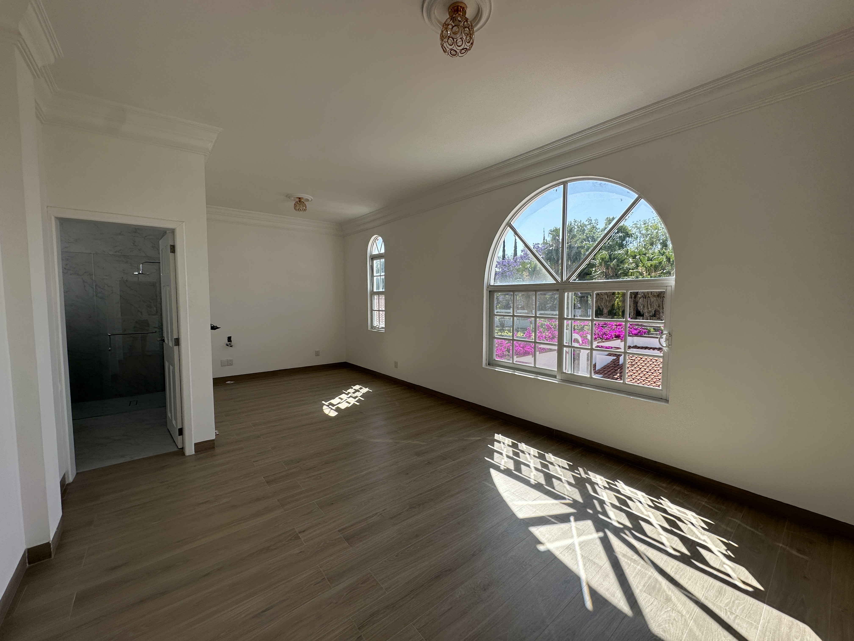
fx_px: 345
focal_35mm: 14
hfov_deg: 102.1
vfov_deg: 85.7
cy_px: 320
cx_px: 427
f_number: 2.2
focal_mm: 2.22
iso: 40
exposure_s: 1/540
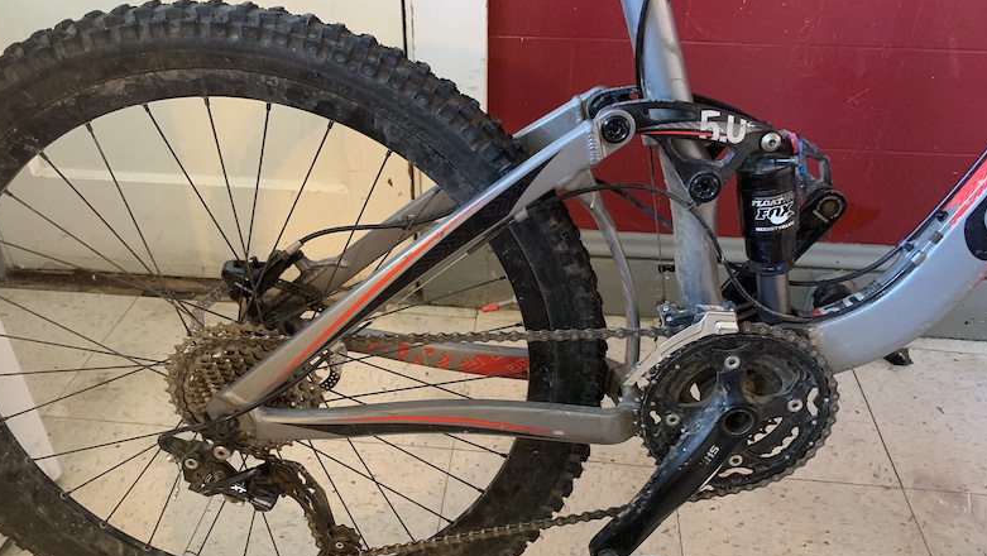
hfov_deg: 66.0
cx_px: 489
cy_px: 296
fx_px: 759
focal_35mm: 29
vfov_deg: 40.2
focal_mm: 4.25
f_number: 1.8
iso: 400
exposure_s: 1/40
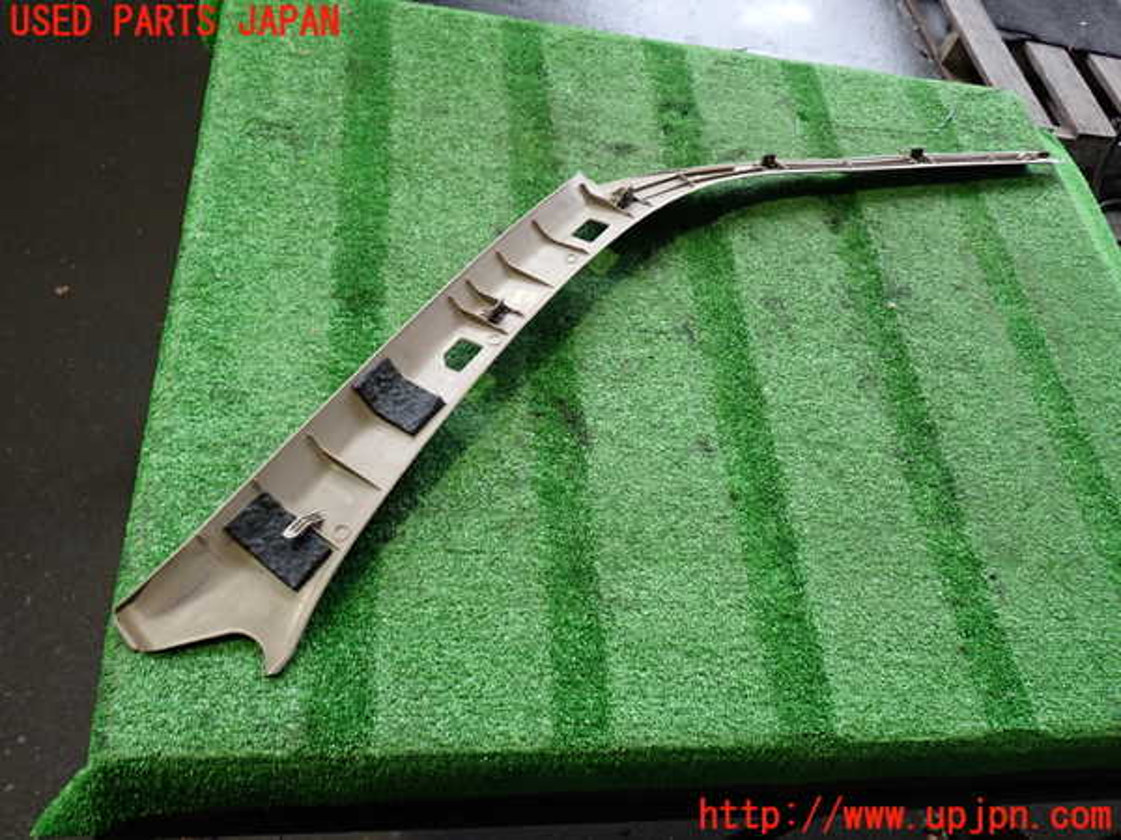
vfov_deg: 46.8
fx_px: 972
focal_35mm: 30
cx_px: 560
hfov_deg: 60.0
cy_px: 420
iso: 200
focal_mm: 5.4
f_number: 2.3
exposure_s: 1/30
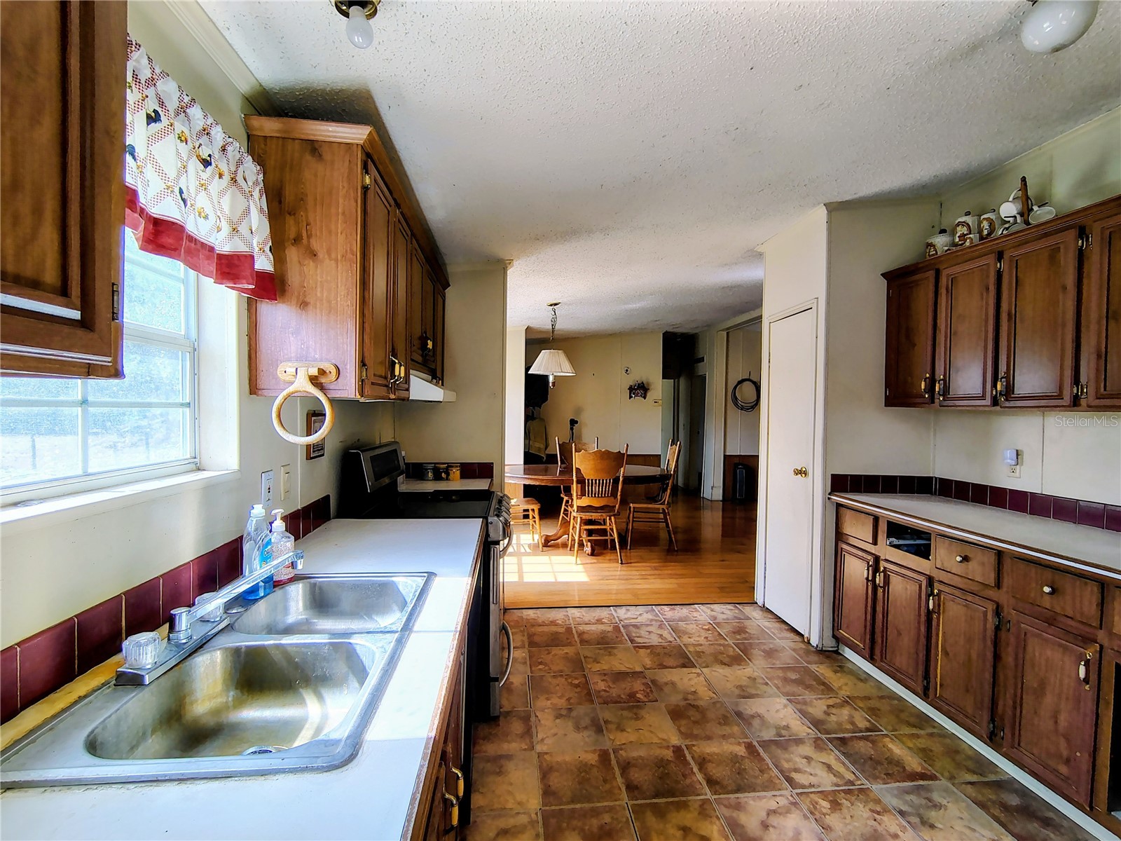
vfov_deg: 78.1
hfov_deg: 94.5
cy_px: 420
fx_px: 518
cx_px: 560
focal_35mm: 16
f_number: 2.2
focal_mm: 2.13
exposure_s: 1/120
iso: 158
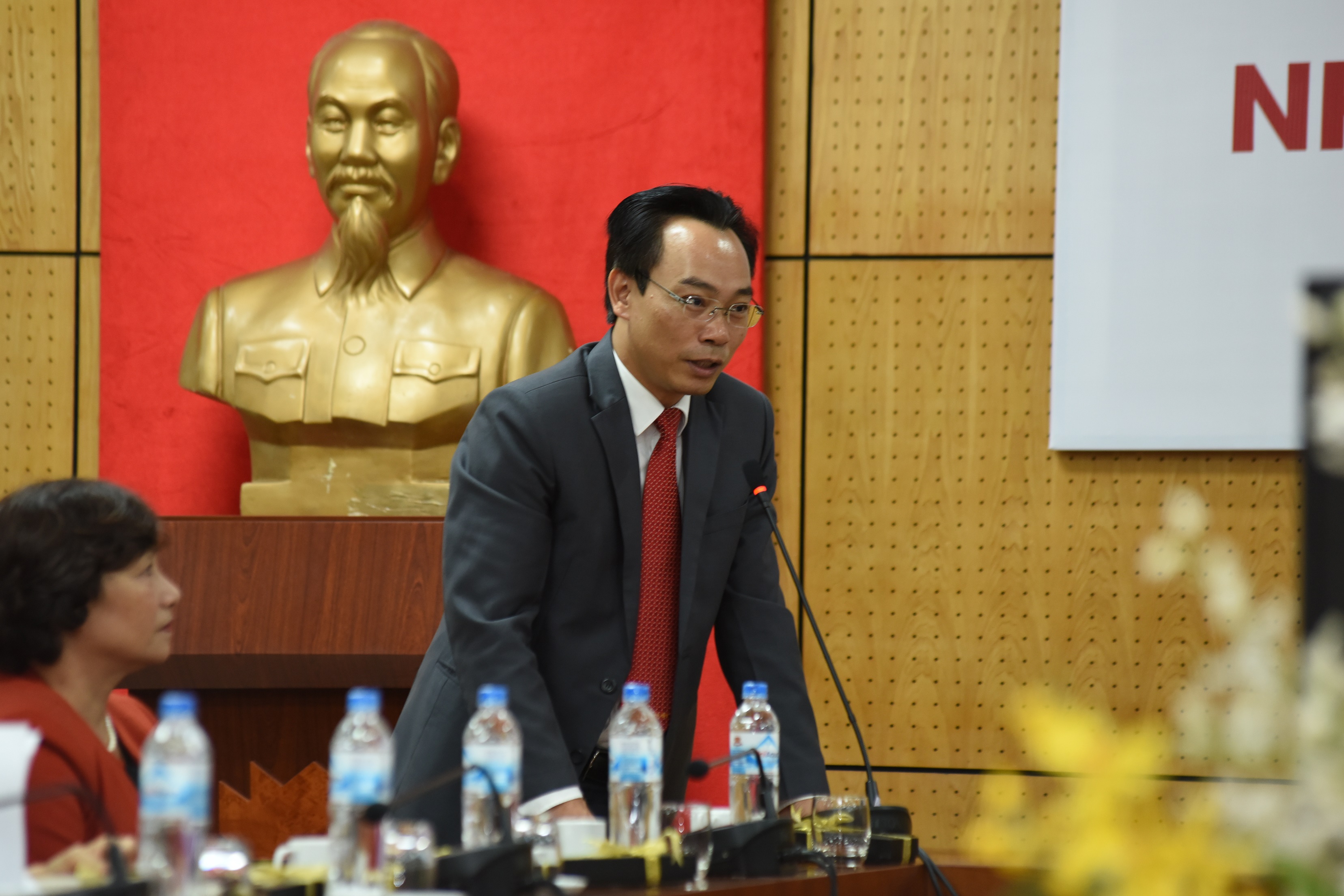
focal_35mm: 185
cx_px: 672
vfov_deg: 7.4
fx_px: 6906
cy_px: 448
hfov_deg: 11.1
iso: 1250
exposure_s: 1/100
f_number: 4.5
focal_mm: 185
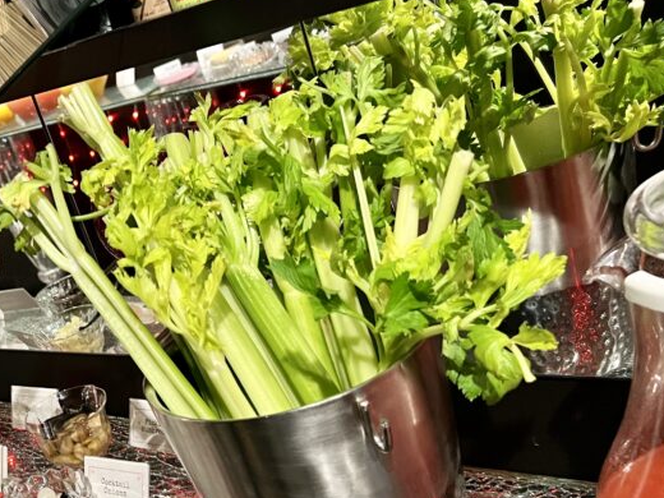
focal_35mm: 50
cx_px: 33
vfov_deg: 28.9
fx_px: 959
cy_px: 338
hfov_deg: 35.3
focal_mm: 5.7
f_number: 1.5
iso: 160
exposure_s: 1/60
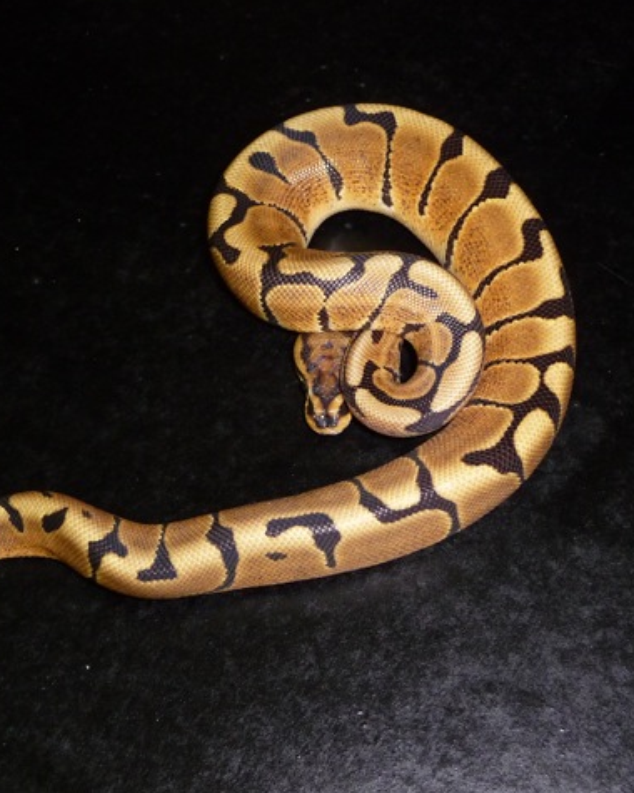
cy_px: 396
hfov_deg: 30.2
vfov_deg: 37.3
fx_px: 1173
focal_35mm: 50
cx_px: 299
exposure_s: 1/30
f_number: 3.8
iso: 320
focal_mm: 6.3
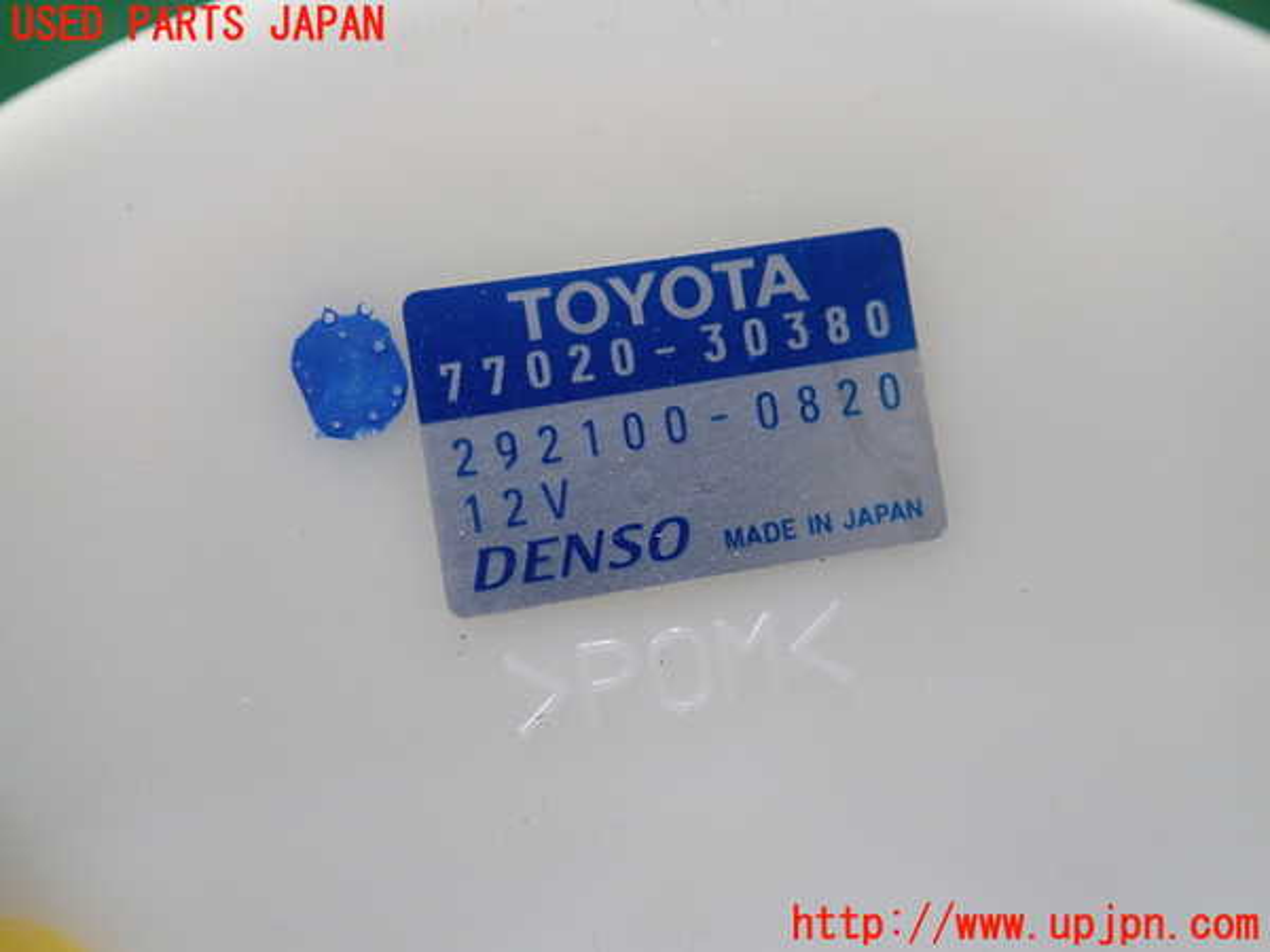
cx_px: 635
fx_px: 1101
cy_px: 476
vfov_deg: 46.8
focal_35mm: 30
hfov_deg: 60.0
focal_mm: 5.5
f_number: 2.3
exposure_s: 1/125
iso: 320
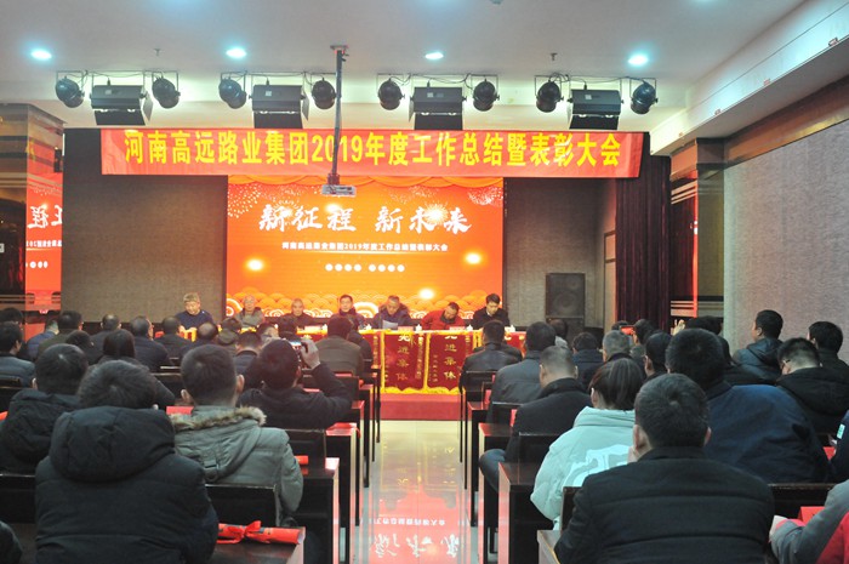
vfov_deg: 36.8
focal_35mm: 36
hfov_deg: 53.2
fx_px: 848
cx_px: 424
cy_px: 282
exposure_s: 1/30
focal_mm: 24
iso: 1600
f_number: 5.6
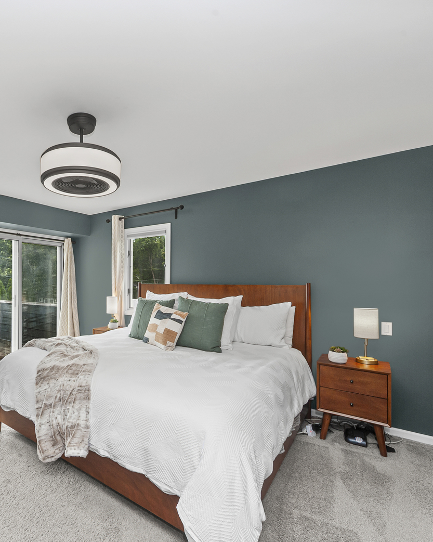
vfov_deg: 83.3
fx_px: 304
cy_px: 277
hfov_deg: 65.8
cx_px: 101
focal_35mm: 19
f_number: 8
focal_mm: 13
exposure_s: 1/15
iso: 200
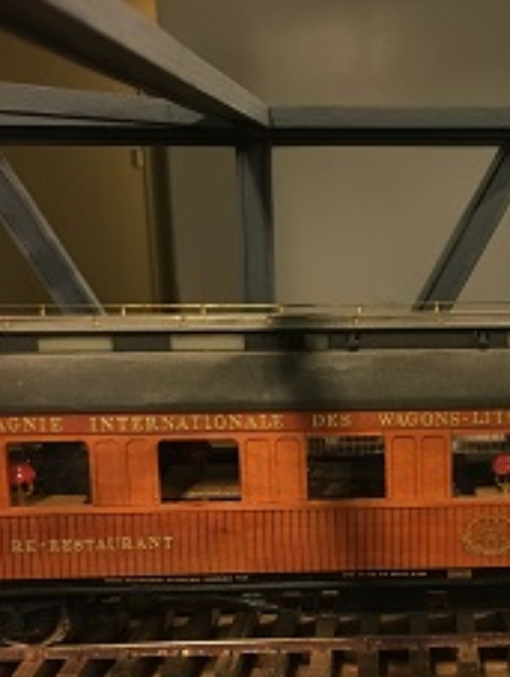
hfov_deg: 27.7
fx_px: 999
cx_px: 444
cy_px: 388
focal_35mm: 51
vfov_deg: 37.4
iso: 200
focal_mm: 4.15
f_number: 2.2
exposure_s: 1/33
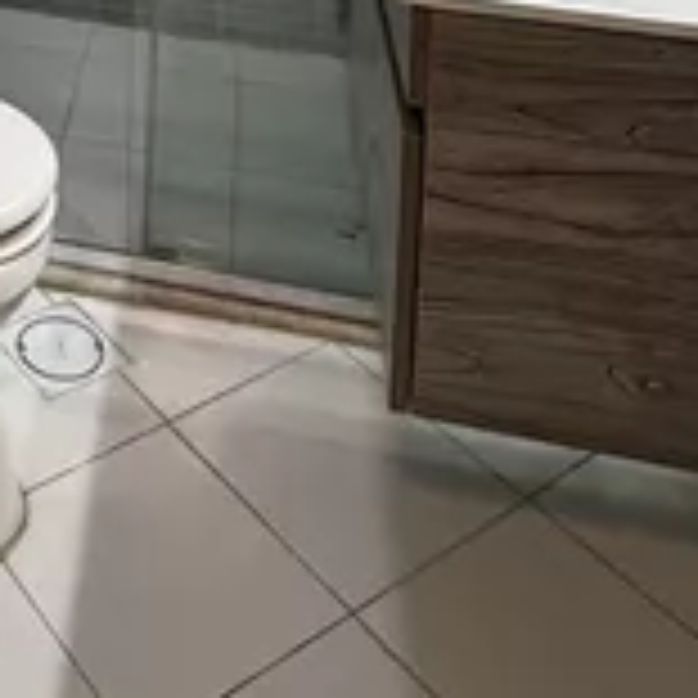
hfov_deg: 27.4
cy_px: -441
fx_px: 1278
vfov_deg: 22.7
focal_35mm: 56
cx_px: -110
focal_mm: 2.22
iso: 200
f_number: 2.2
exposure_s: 1/50
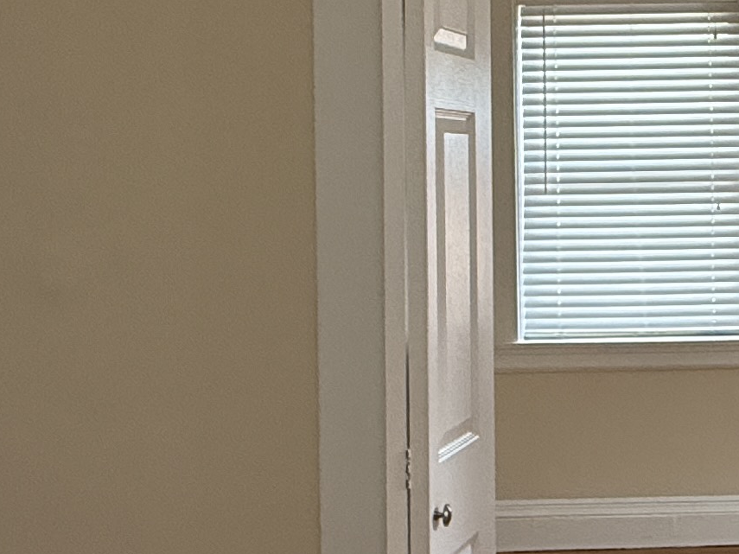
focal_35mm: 66
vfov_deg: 22.1
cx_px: 846
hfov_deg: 26.6
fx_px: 1409
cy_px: 144
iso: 200
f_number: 2.2
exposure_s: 1/120
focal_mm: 2.22
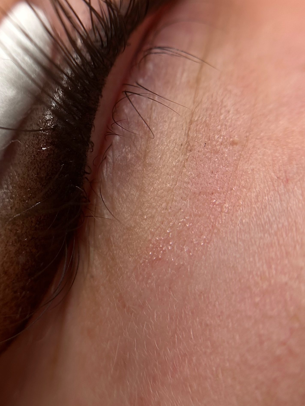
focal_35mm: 51
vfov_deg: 36.9
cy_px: 124
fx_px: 599
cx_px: 98
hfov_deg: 28.4
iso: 125
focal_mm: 6.86
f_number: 1.78
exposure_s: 1/121
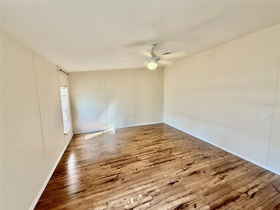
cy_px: 105
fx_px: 113
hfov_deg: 102.1
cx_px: 140
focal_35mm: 14
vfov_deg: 85.7
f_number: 2.2
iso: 100
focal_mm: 2.22
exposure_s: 1/99
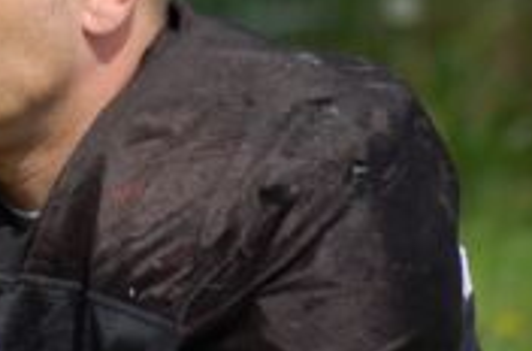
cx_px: -41
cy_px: -15
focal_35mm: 658
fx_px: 9689
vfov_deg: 2.1
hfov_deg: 3.1
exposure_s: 1/1000
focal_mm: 170
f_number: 4.8
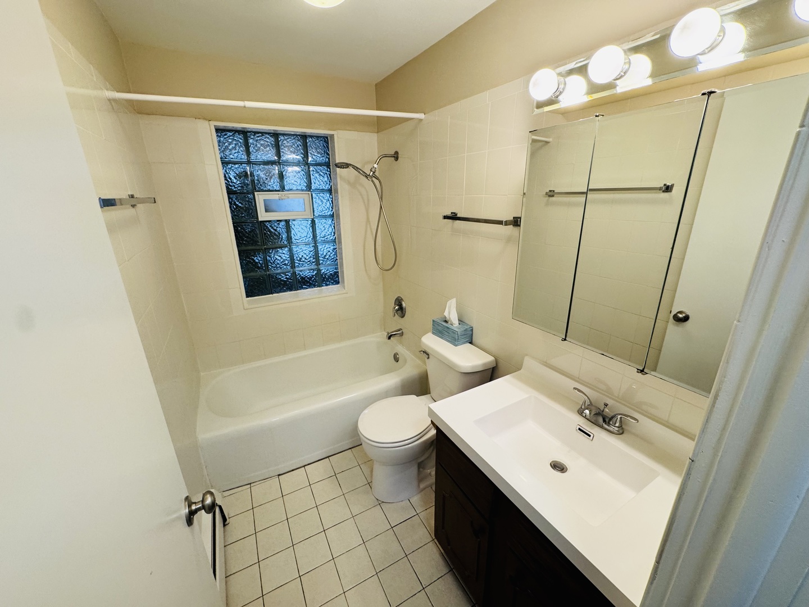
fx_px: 327
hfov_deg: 102.1
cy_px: 304
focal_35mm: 14
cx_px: 404
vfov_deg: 85.7
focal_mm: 2.22
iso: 160
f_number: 2.2
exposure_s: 1/120
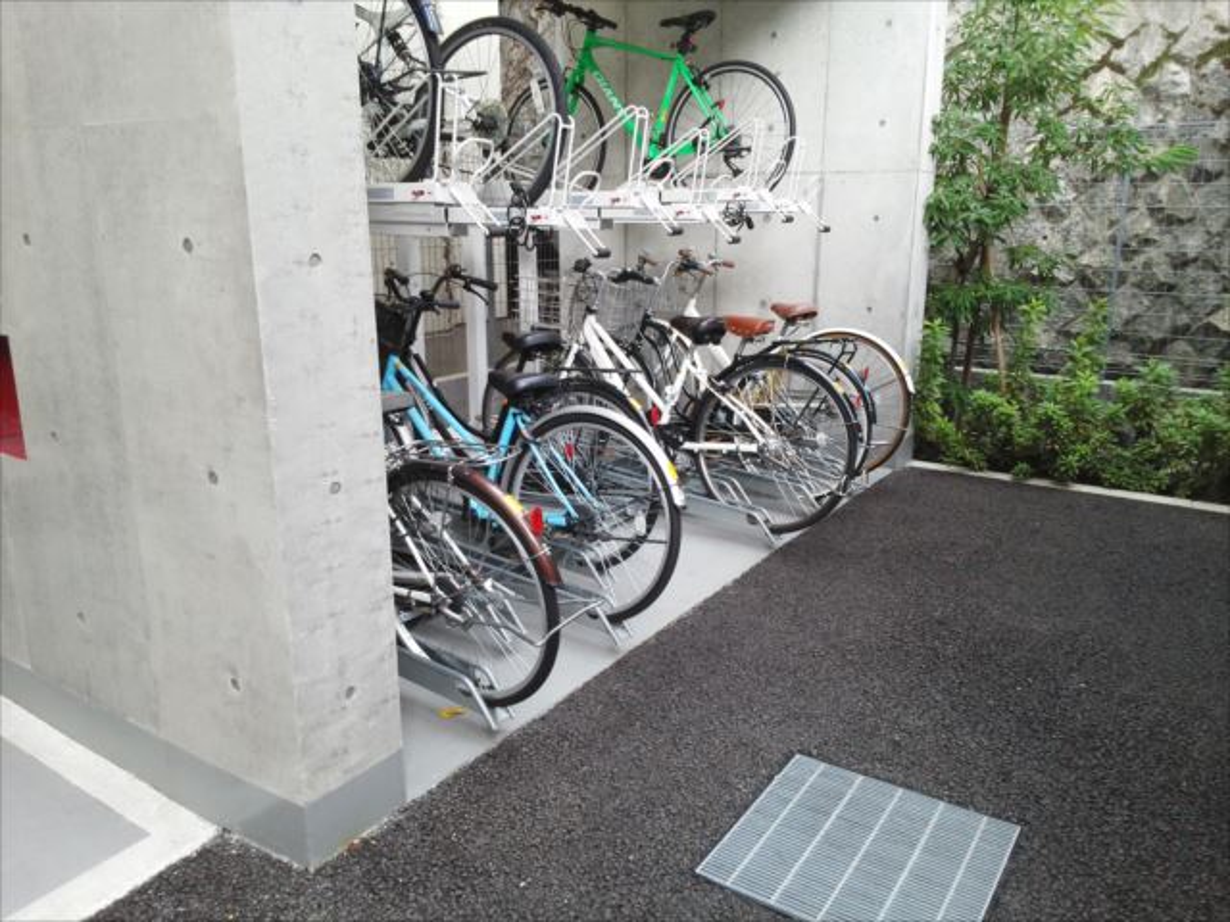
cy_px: 461
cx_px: 615
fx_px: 959
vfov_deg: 51.4
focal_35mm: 27
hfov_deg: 65.3
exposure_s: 1/30.3
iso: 97
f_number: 2.4
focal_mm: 2.87
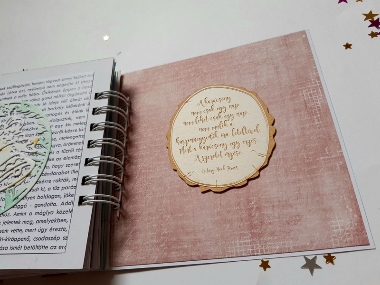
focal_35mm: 26
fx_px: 285
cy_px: 142
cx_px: 190
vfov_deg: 53.1
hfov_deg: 67.3
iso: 40
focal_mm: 3.92
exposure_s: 1/50
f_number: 1.7
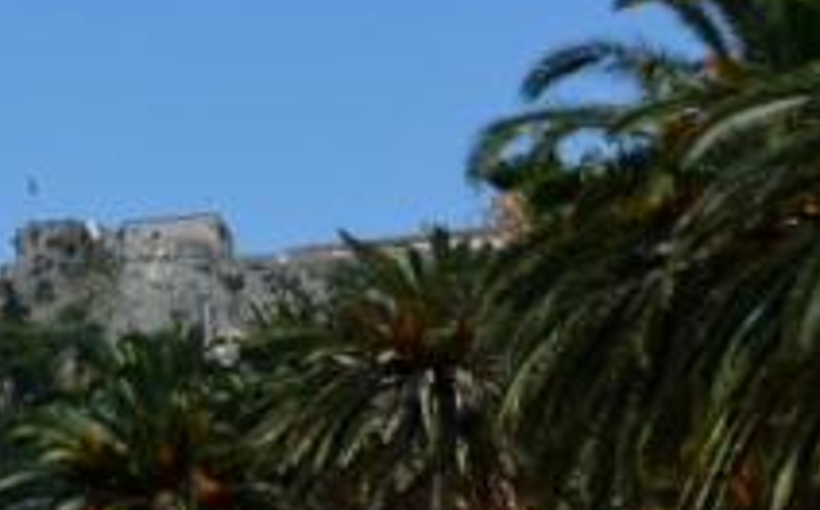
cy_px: 527
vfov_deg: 9.7
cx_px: -534
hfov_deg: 14.3
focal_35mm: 133
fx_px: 2969
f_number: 14
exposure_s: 1/160
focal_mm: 18
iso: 250
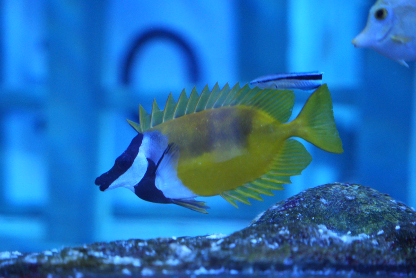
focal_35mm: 67
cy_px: 139
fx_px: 776
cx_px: 208
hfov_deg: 30.0
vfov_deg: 20.3
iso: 5000
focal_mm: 67.1
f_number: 2.8
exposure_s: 1/400
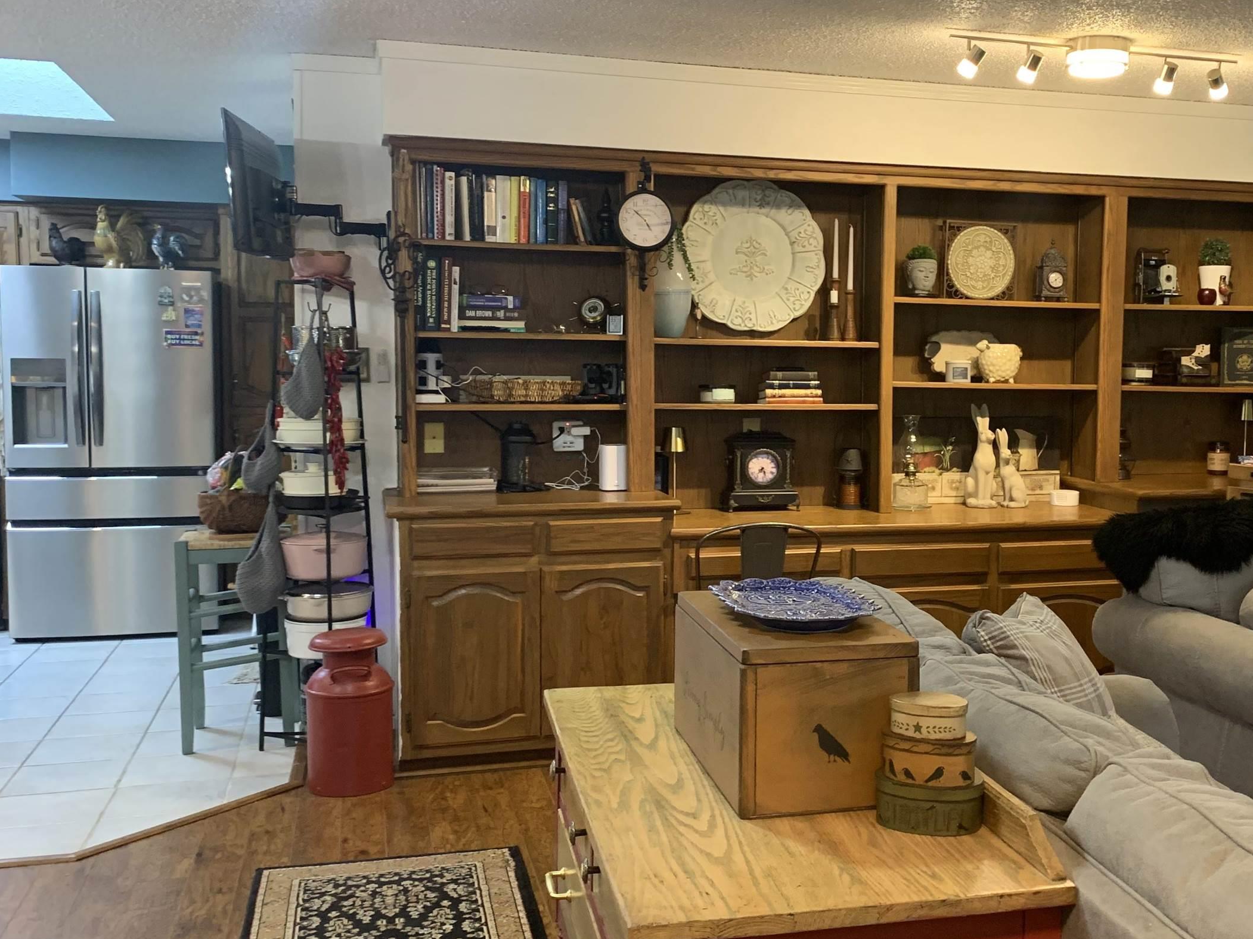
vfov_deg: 37.7
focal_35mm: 38
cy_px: 457
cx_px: 838
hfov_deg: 48.1
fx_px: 1375
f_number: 1.8
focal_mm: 4.25
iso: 200
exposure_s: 1/60
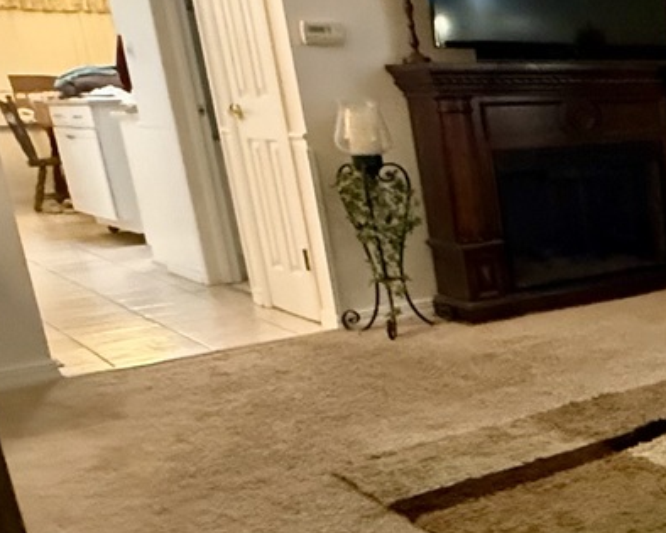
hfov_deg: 25.9
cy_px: 325
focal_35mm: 50
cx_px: 1033
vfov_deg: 30.1
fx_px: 985
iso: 1250
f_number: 2.2
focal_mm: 2.22
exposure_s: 1/40
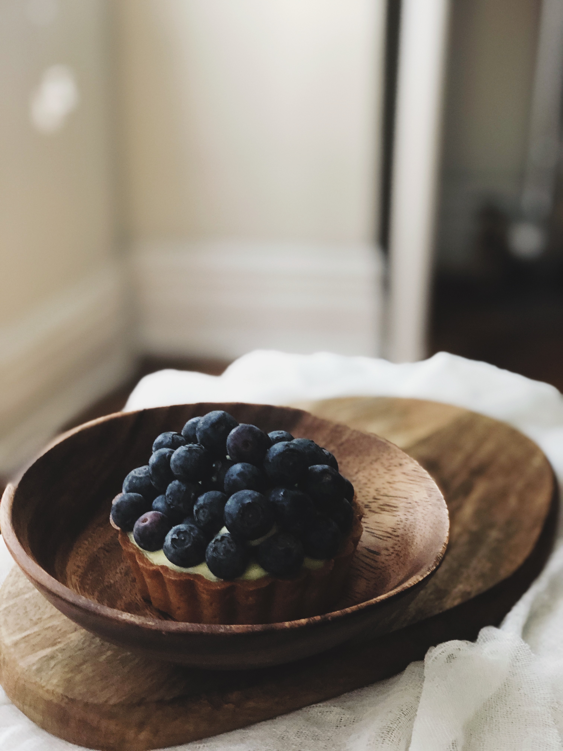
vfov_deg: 33.8
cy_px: 376
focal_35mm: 57
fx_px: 1236
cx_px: 282
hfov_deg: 25.7
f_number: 2.8
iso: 250
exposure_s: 1/30
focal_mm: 6.6
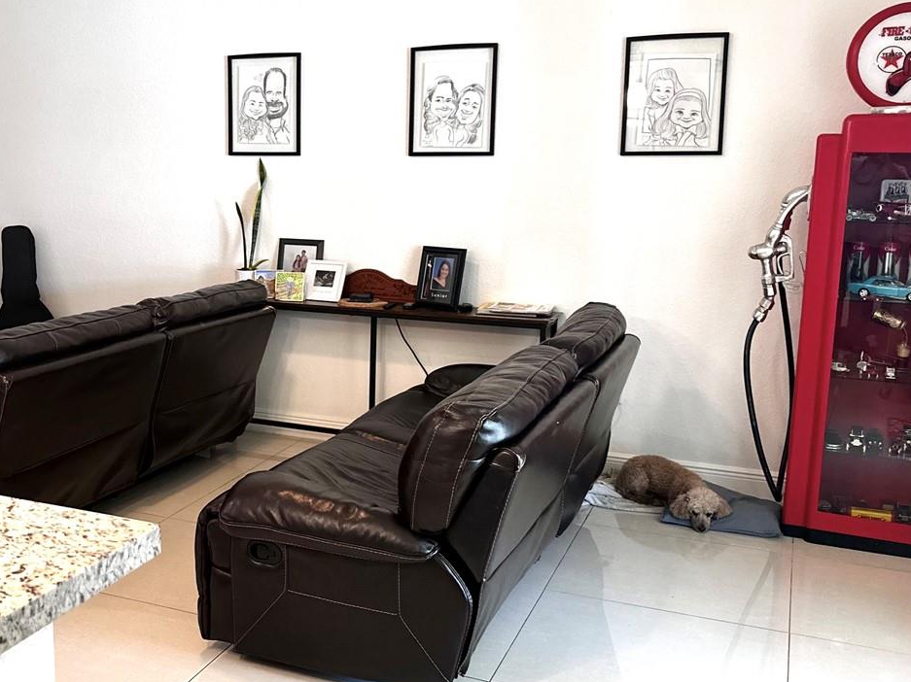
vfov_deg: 35.1
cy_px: 312
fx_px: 1079
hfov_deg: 44.6
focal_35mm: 41
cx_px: 255
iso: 250
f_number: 1.78
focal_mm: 6.86
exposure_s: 1/60
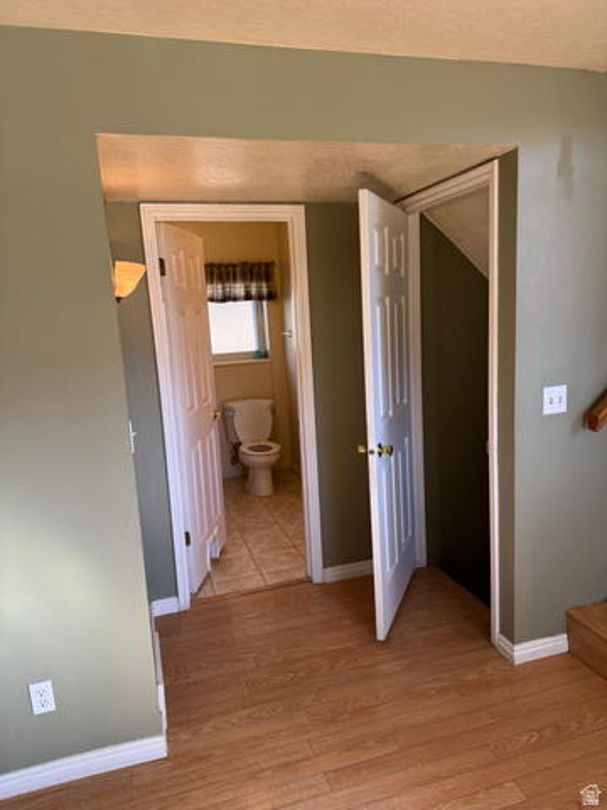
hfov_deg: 56.8
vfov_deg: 71.6
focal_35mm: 24
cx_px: 304
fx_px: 561
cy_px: 405
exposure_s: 1/121
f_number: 1.78
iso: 125
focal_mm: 6.76
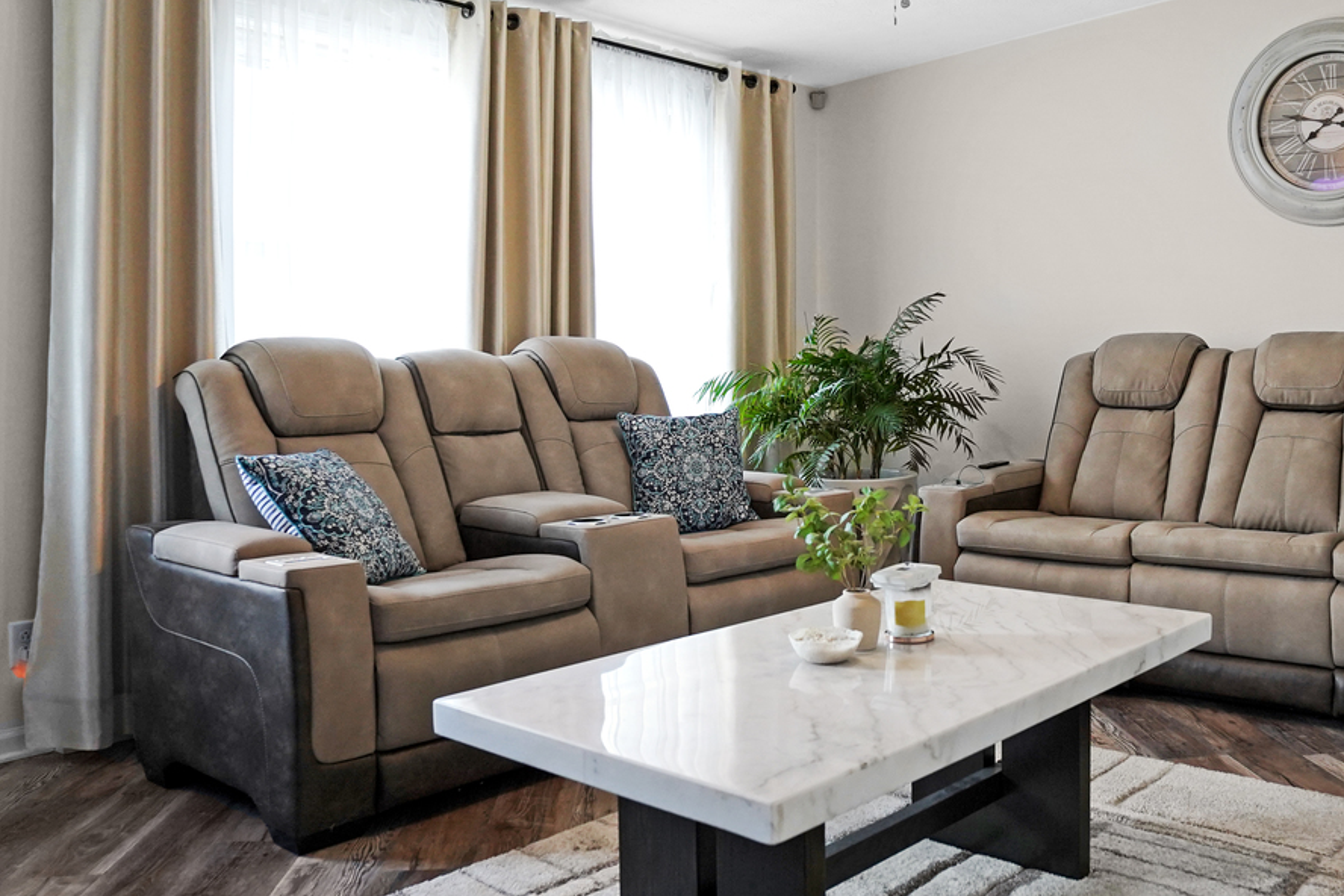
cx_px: 882
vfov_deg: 42.2
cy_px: 368
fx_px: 1157
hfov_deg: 59.1
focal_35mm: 31
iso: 1000
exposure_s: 1/160
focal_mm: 17
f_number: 4
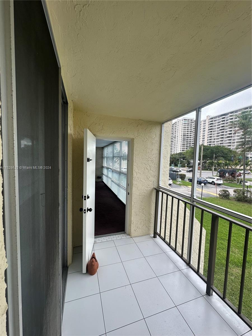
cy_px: 168
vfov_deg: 102.1
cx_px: 126
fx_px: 136
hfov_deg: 85.7
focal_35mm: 14
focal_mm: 2.22
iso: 40
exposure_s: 1/99
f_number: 2.2
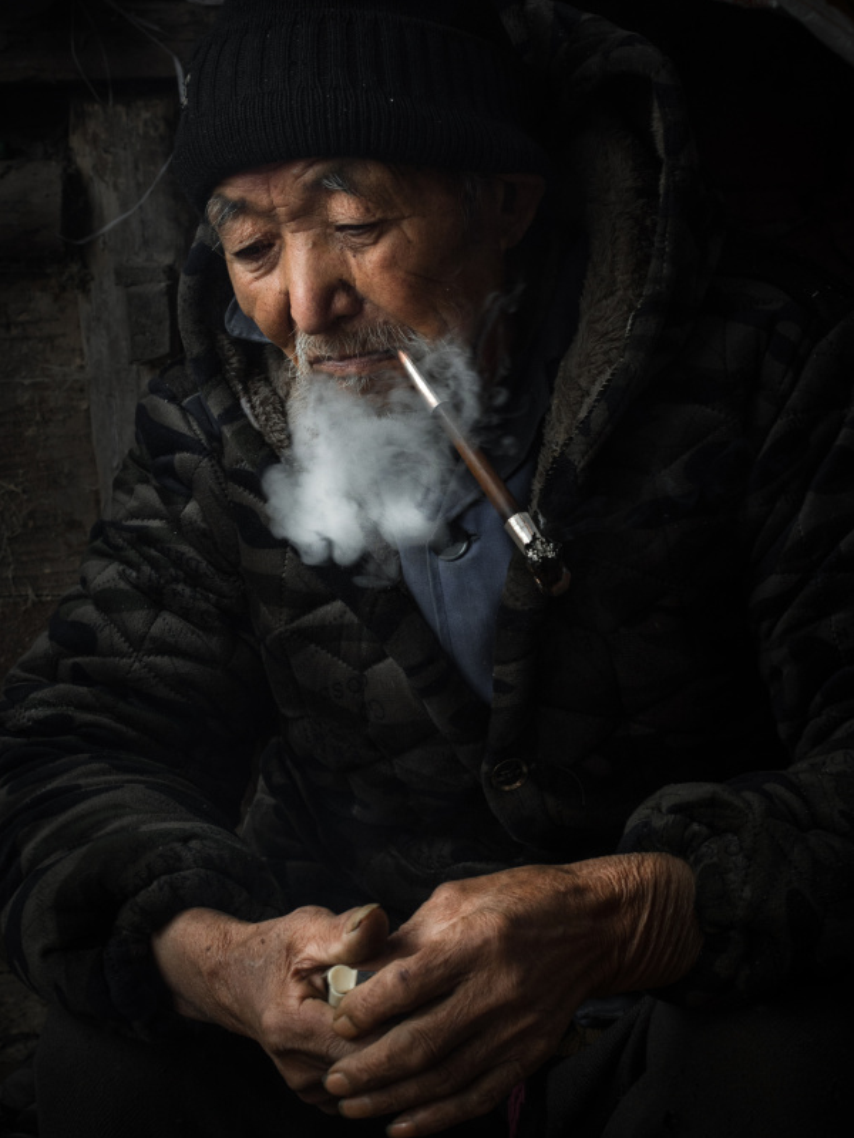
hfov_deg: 19.4
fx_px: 2491
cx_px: 498
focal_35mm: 76
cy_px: 585
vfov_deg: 25.7
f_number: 7.1
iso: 320
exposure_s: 1/160
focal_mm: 35
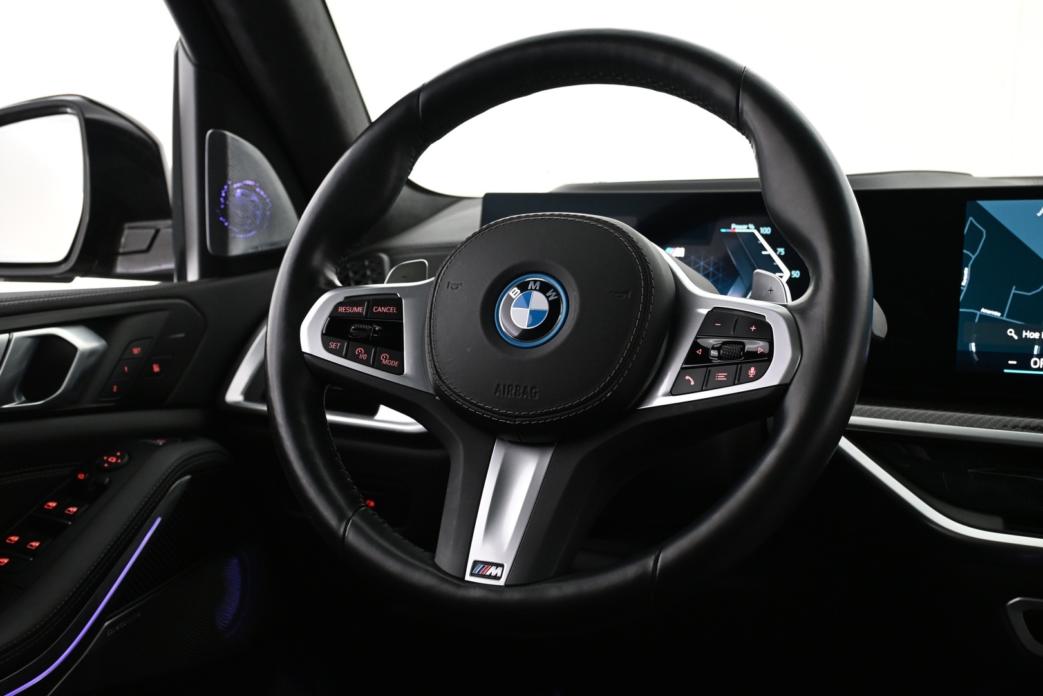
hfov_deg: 49.6
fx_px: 1130
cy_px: 348
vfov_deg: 34.2
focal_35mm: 39
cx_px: 522
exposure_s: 1/25
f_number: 4.5
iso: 1600
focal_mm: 26
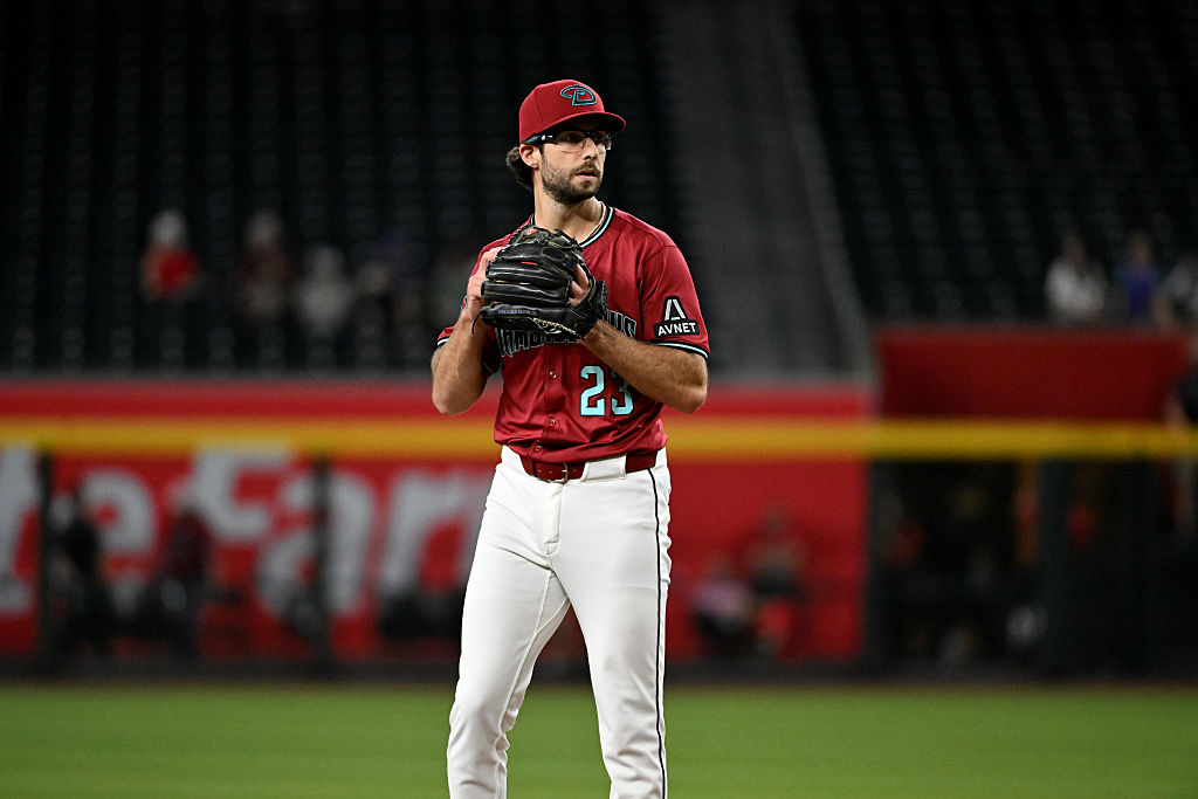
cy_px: 400
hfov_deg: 5.2
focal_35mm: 400
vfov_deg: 3.4
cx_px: 599
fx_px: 13312
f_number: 4
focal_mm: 400
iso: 8000
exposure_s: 1/2500
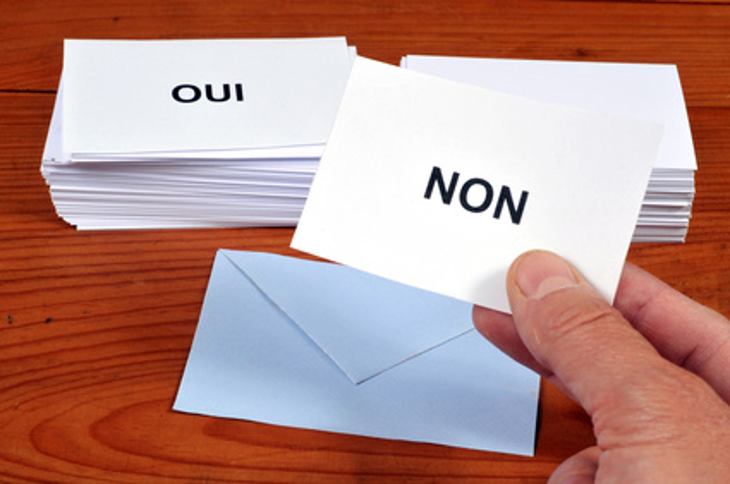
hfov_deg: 22.7
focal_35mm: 90
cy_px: 242
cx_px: 365
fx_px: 1822
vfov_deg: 15.1
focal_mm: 60
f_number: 22
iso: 200
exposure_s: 1/160
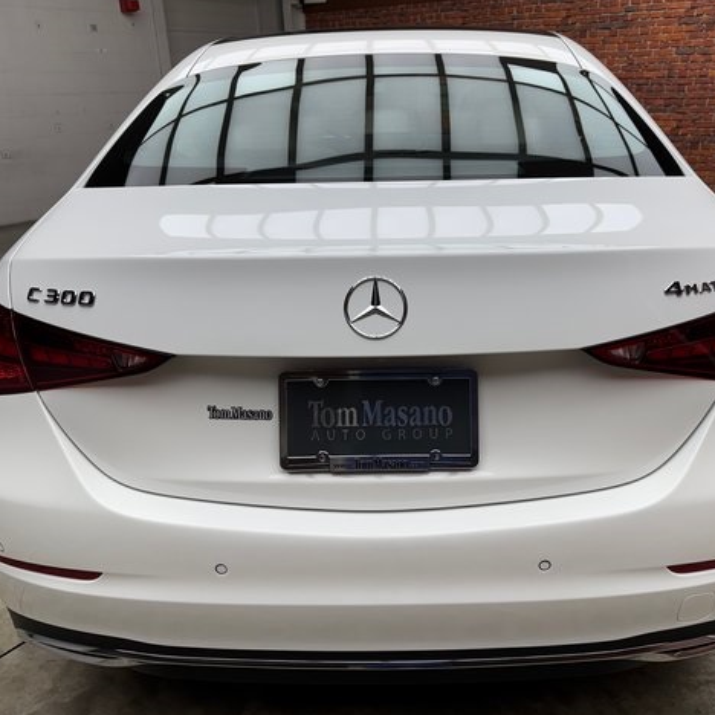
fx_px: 678
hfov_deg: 55.5
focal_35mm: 29
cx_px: 391
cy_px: 354
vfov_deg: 55.6
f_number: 1.78
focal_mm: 6.76
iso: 80
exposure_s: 1/544
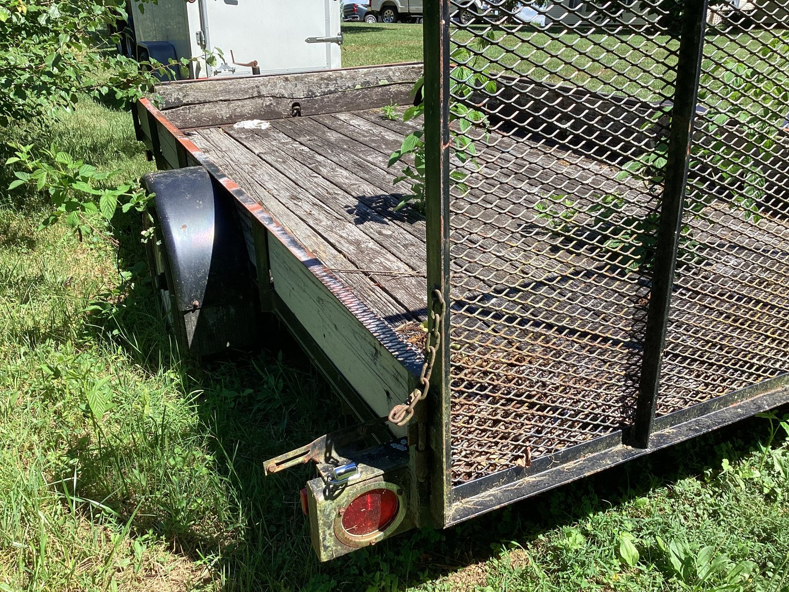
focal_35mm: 31
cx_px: 394
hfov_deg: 58.3
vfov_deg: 45.4
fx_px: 707
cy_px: 296
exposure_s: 1/443
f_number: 2.4
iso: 25
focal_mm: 3.3
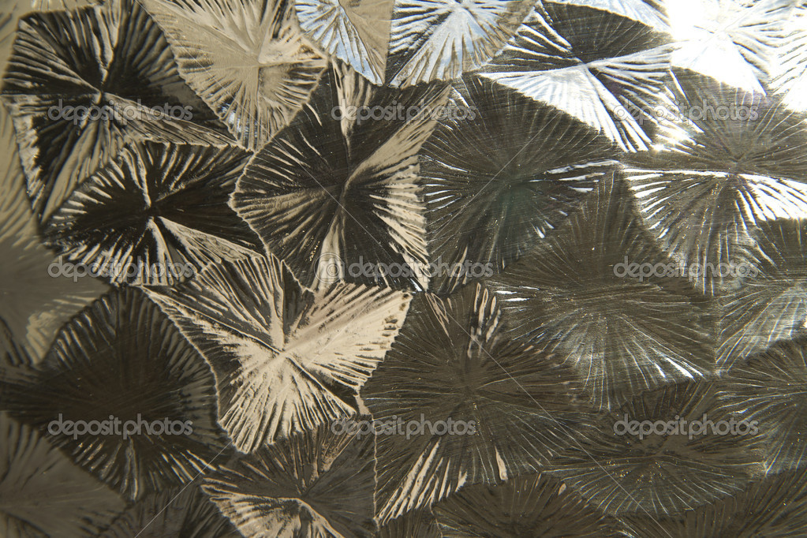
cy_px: 269
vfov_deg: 18.2
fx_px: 1681
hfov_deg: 27.0
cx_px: 404
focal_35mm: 75
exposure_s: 1/640
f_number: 8
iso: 100
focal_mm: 75
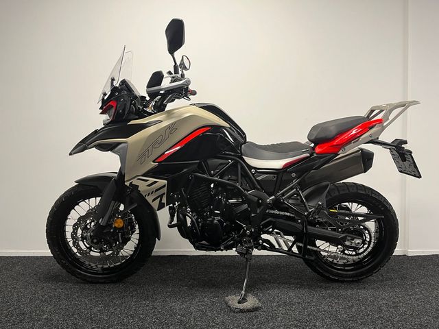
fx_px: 330
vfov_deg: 53.1
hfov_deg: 67.3
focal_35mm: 26
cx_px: 220
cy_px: 164
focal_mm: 5.1
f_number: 1.6
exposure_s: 1/50
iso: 80
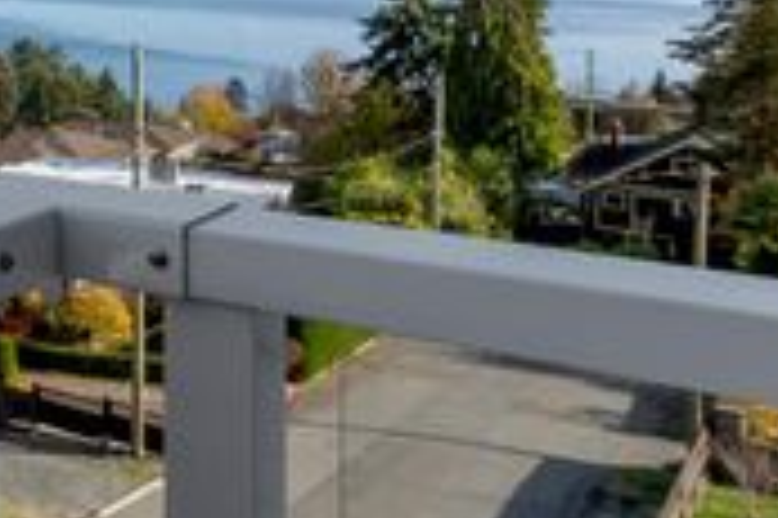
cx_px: -270
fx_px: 1123
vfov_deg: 24.1
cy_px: -65
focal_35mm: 52
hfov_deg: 29.5
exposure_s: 1/200
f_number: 8
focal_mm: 12
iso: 100
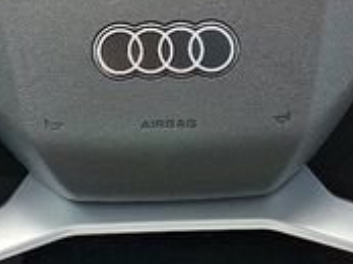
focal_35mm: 92
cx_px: 164
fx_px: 937
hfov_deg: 21.3
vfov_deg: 15.9
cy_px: 35
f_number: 1.8
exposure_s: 1/120
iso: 40
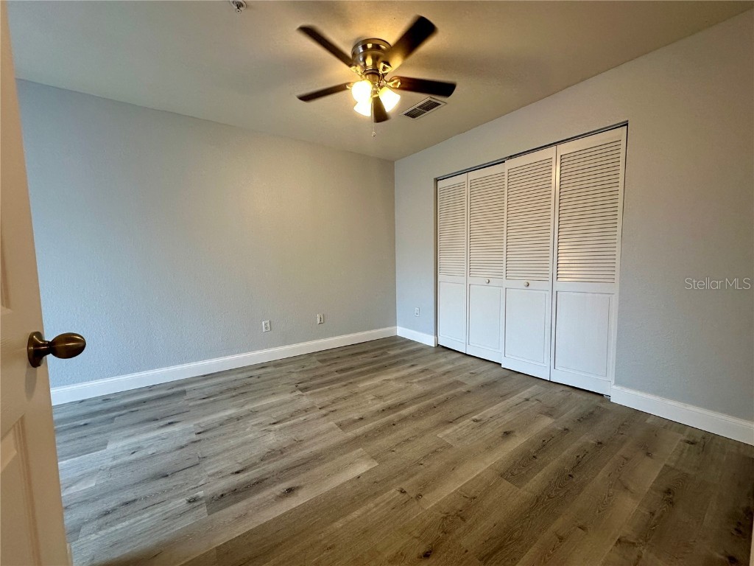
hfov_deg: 102.1
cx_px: 377
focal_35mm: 14
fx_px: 305
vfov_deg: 85.7
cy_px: 283
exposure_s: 1/120
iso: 200
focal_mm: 2.22
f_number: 2.2
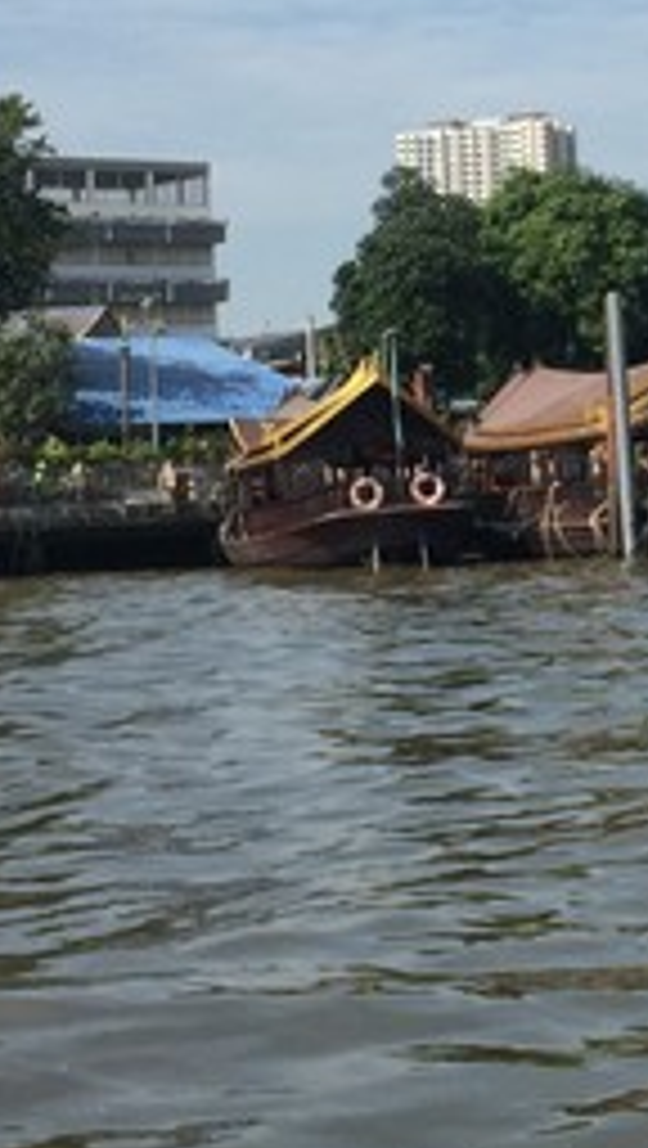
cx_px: 644
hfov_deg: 11.9
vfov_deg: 21.0
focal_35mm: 101
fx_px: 3076
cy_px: 288
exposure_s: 1/2475
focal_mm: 4.15
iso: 32
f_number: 2.2
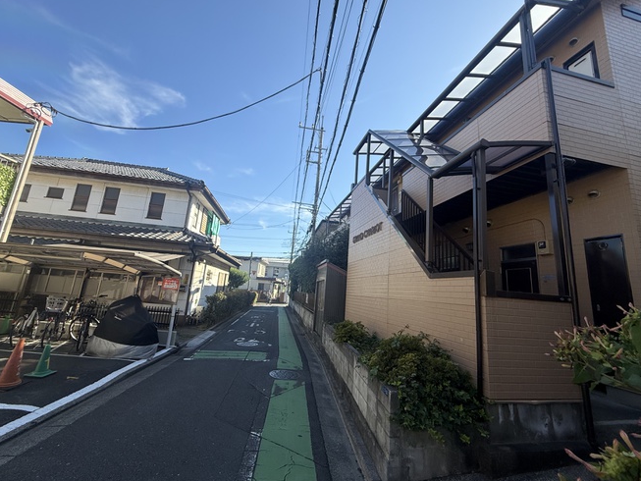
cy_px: 235
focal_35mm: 15
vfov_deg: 81.8
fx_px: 278
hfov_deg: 98.2
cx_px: 324
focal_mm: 2.22
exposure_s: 1/1167
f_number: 2.2
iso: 50
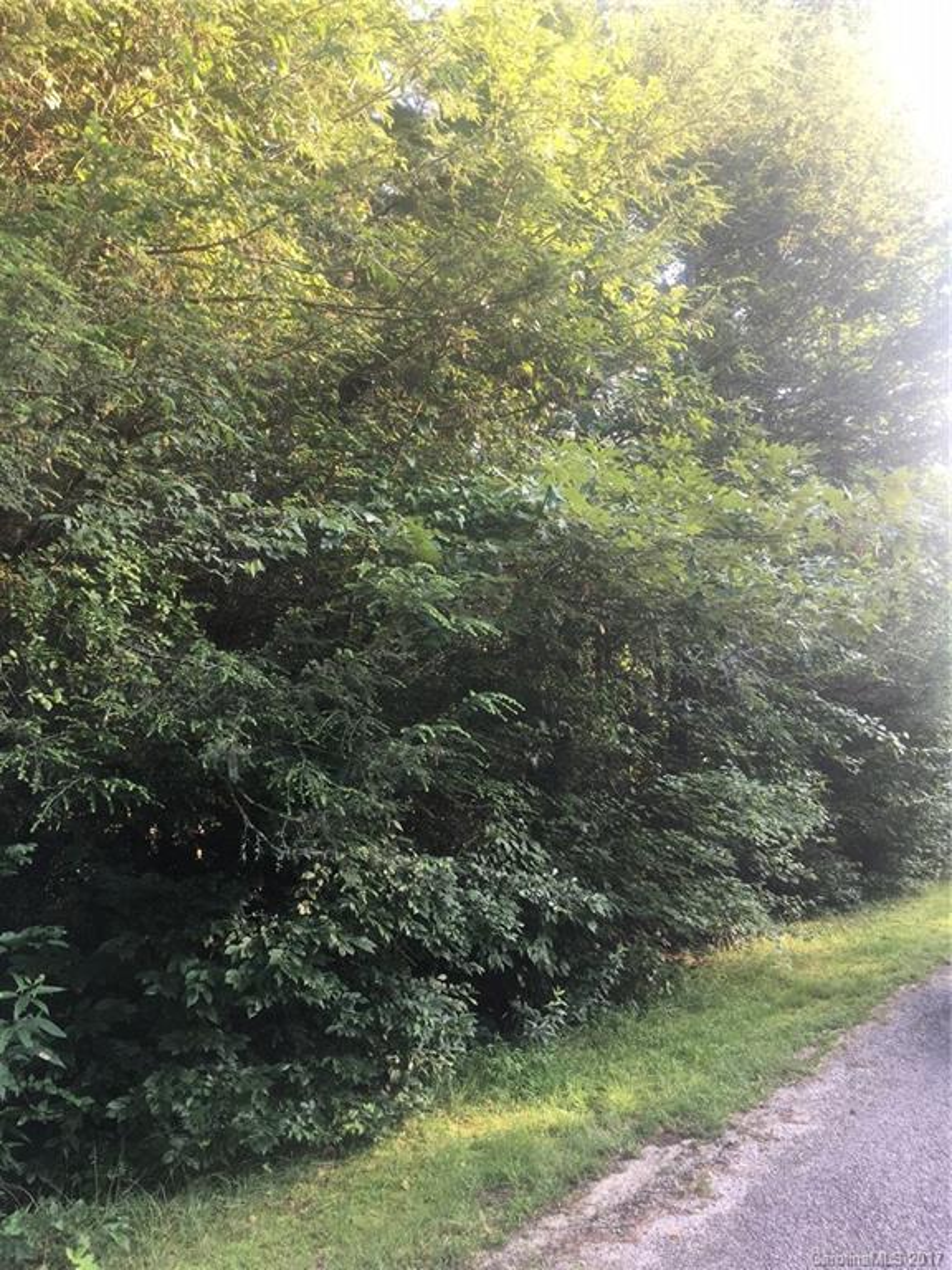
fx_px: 1063
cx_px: 476
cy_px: 635
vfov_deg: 61.7
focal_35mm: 29
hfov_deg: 48.2
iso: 32
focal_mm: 4.15
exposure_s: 1/60
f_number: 2.2
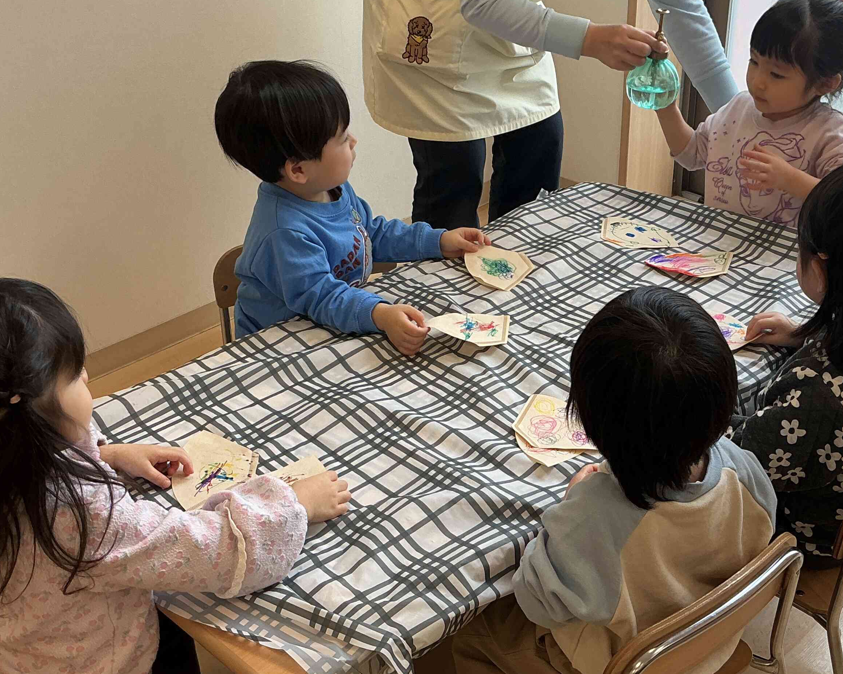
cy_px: 255
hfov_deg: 44.7
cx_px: 473
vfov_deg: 36.3
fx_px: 1023
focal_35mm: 41
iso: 20
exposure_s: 1/100
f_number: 1.8
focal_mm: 3
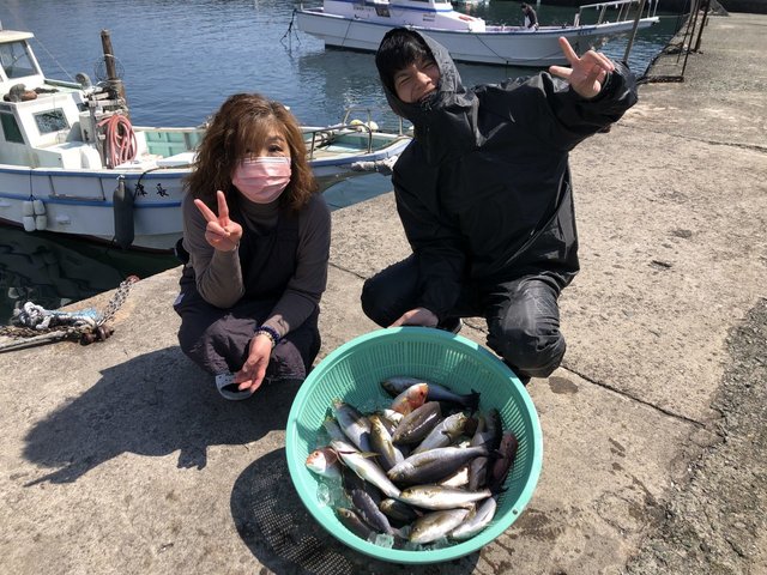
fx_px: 620
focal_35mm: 28
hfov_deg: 63.4
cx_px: 384
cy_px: 288
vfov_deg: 49.7
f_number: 1.8
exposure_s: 1/1453
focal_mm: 3.99
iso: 20
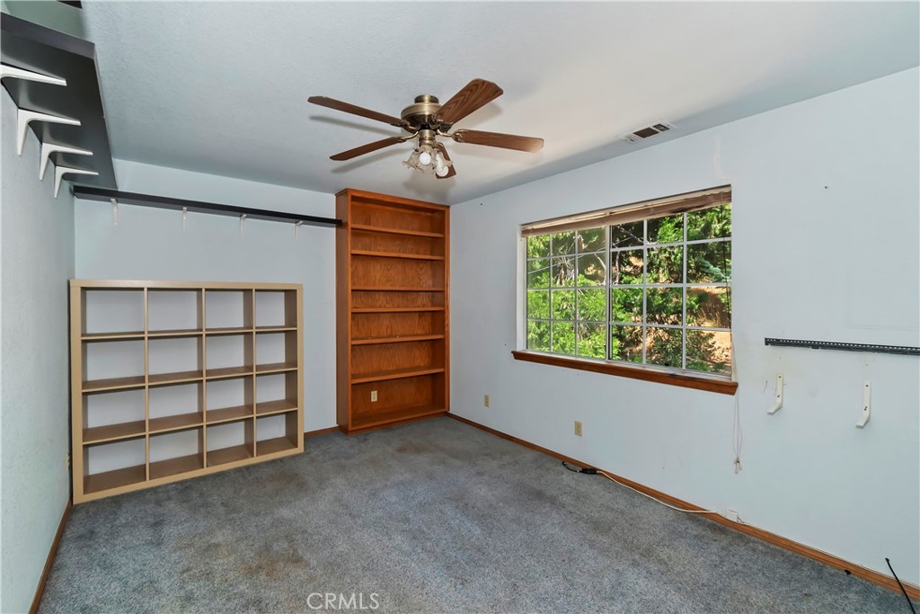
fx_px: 383
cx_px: 460
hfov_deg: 100.4
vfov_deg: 77.3
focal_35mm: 15
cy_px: 307
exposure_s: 1/30
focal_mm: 10
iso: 400
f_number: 8
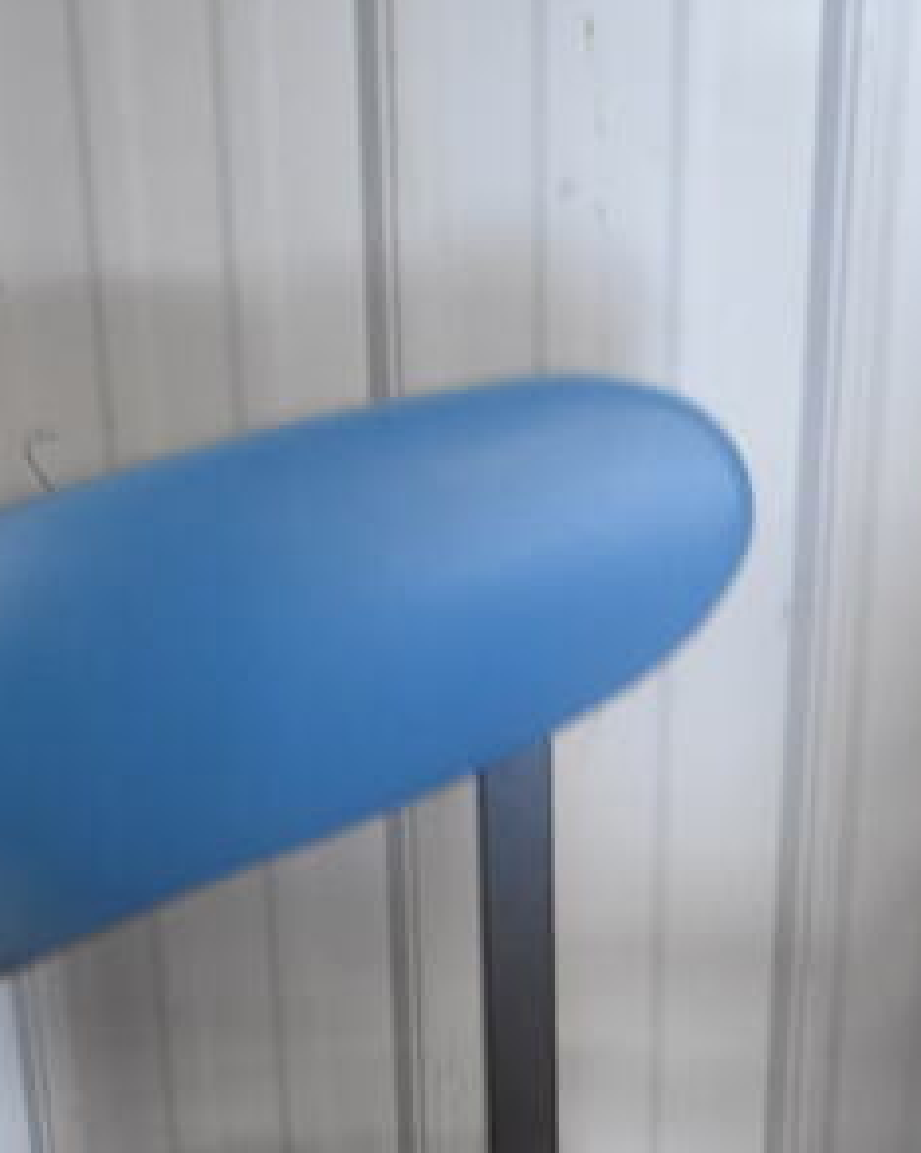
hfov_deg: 19.3
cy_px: 1501
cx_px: 661
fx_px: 2695
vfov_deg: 21.8
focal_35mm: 79
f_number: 3.5
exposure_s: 1/125
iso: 2500
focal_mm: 18
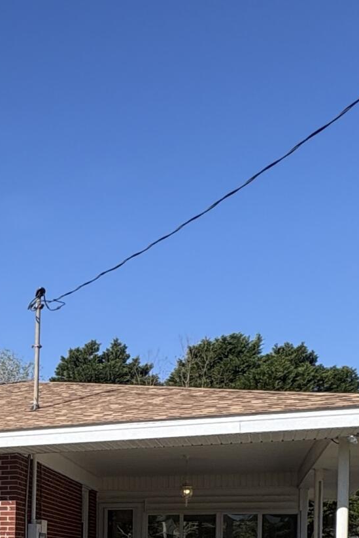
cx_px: -242
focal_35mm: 53
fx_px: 793
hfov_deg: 20.2
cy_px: 556
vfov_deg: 33.8
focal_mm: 2.22
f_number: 2.2
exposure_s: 1/1709
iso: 50
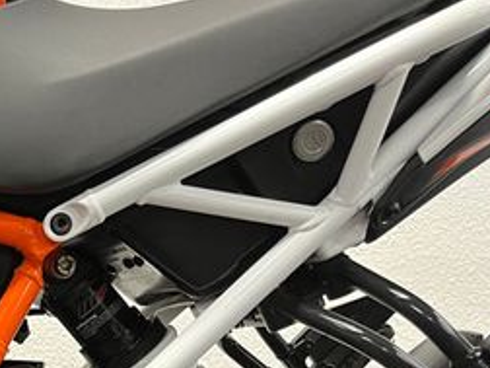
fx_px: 934
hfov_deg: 25.9
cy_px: 434
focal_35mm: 66
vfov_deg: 20.8
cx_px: -113
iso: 500
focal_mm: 5.1
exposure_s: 1/50
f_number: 1.6
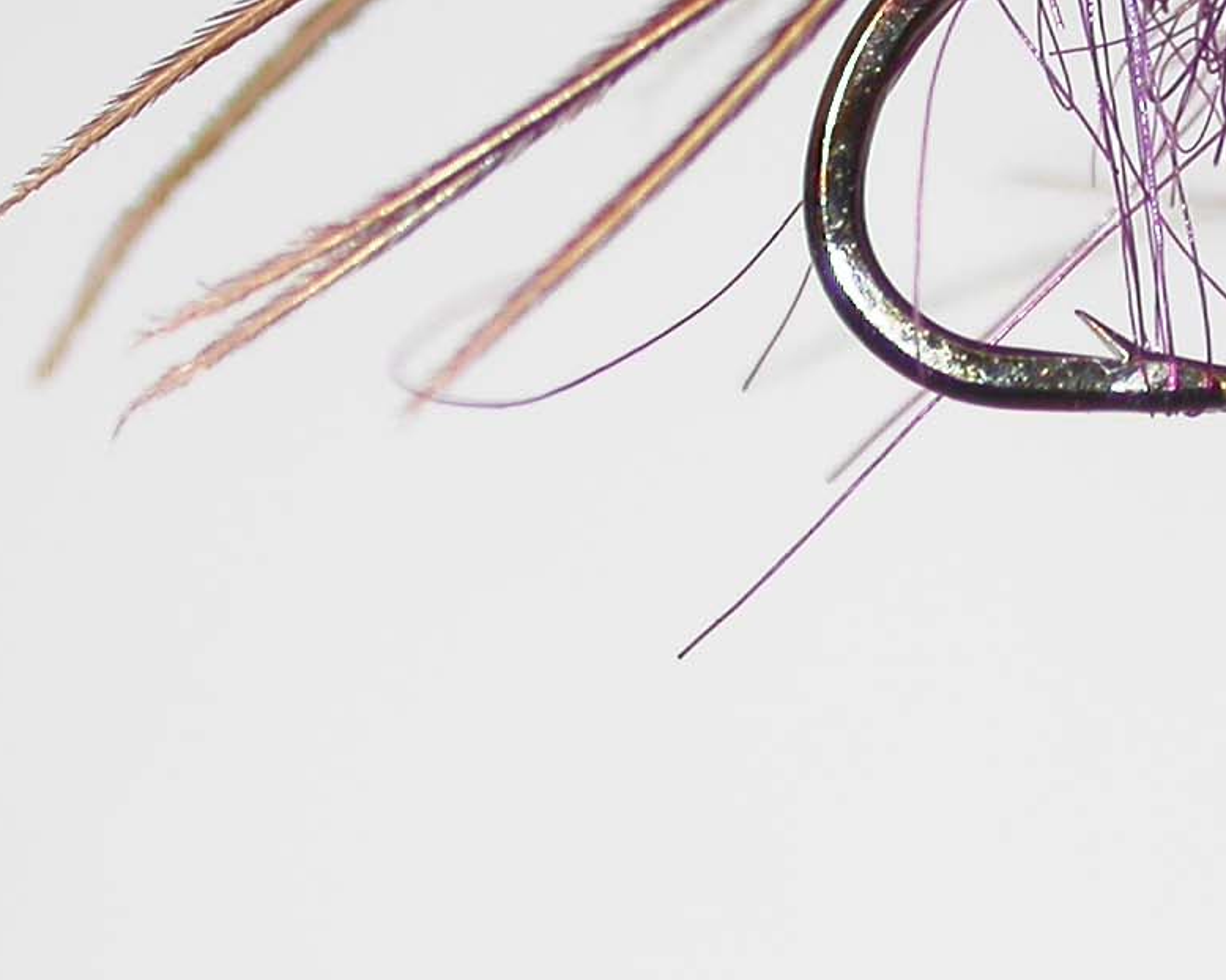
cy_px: -147
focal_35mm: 402
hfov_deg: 4.8
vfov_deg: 3.8
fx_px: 14583
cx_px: 1339
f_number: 4.8
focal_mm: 29.3
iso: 100
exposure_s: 1/120
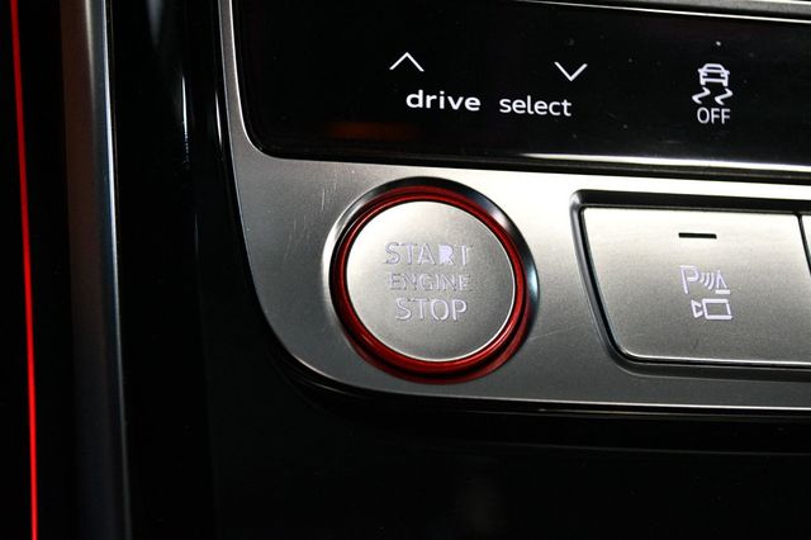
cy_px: 270
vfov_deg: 26.0
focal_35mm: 52
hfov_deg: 38.2
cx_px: 406
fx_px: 1171
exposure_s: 1/80
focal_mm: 35
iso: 3200
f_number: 5
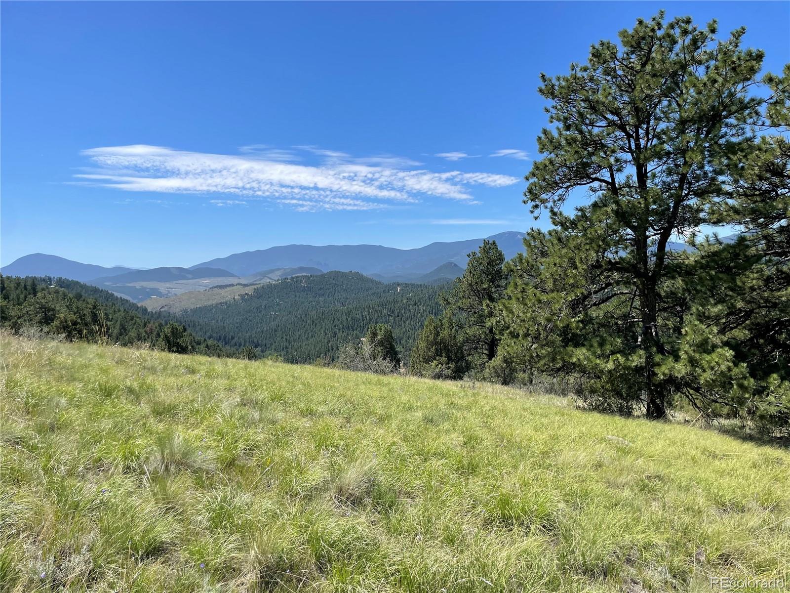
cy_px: 296
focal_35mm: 26
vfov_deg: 53.1
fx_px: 593
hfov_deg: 67.3
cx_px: 395
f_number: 1.6
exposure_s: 1/3731
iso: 32
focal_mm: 4.2
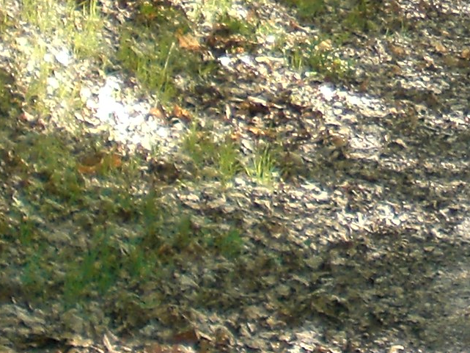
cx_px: 639
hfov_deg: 11.5
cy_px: -165
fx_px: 2268
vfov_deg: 8.7
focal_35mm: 167
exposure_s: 1/200
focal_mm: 6.3
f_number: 3.1
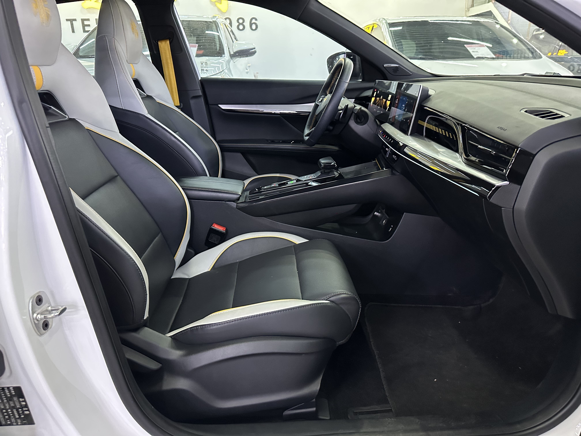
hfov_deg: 71.6
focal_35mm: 24
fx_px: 403
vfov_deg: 56.8
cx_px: 290
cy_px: 218
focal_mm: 6.86
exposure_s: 1/33
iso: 800
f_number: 1.78
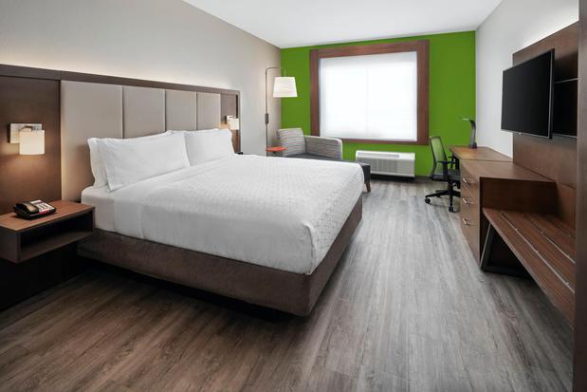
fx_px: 277
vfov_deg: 70.5
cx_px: 294
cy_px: 196
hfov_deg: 93.3
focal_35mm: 17
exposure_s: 1.3
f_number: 11
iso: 200
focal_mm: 17
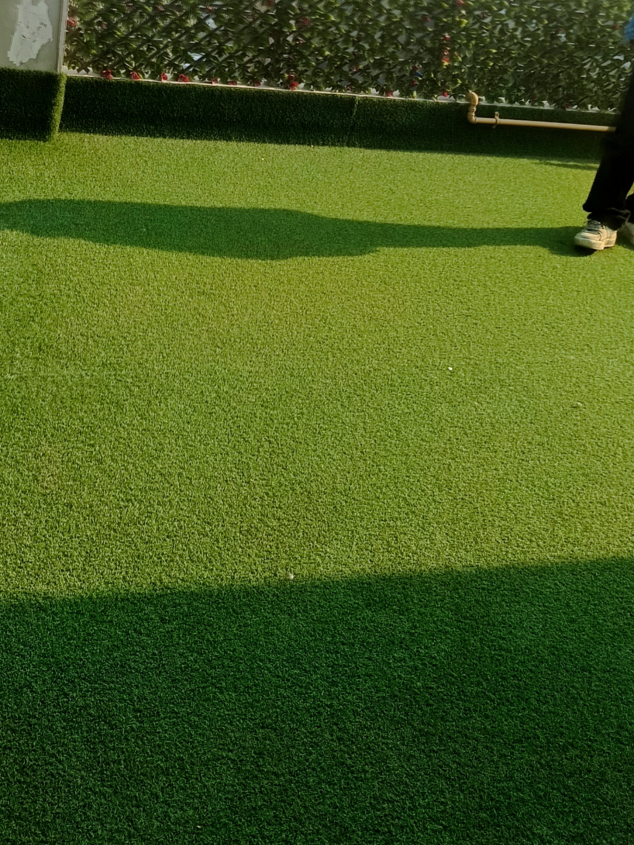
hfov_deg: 35.2
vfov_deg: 46.0
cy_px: 278
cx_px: 165
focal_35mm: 40
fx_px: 977
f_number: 1.7
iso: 52
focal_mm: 5.31
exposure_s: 1/481
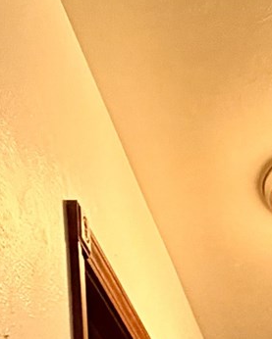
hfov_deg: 15.9
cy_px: 867
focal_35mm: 91
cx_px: 373
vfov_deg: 13.5
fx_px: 915
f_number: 2.2
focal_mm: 2.22
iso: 500
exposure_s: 1/60
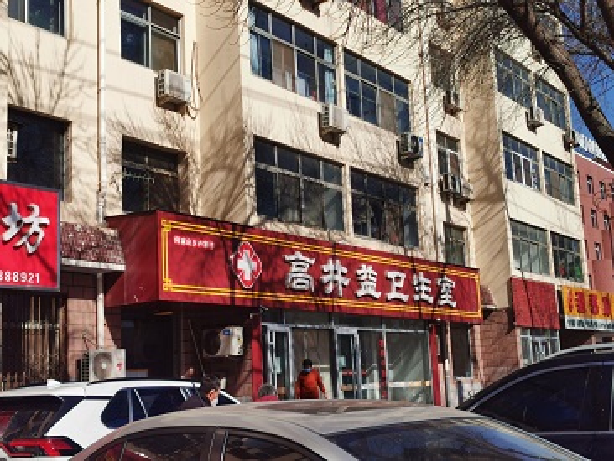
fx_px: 870
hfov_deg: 38.9
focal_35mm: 49
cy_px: 230
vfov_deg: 29.7
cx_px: 307
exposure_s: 1/10000
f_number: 1.6
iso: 50
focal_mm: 5.56
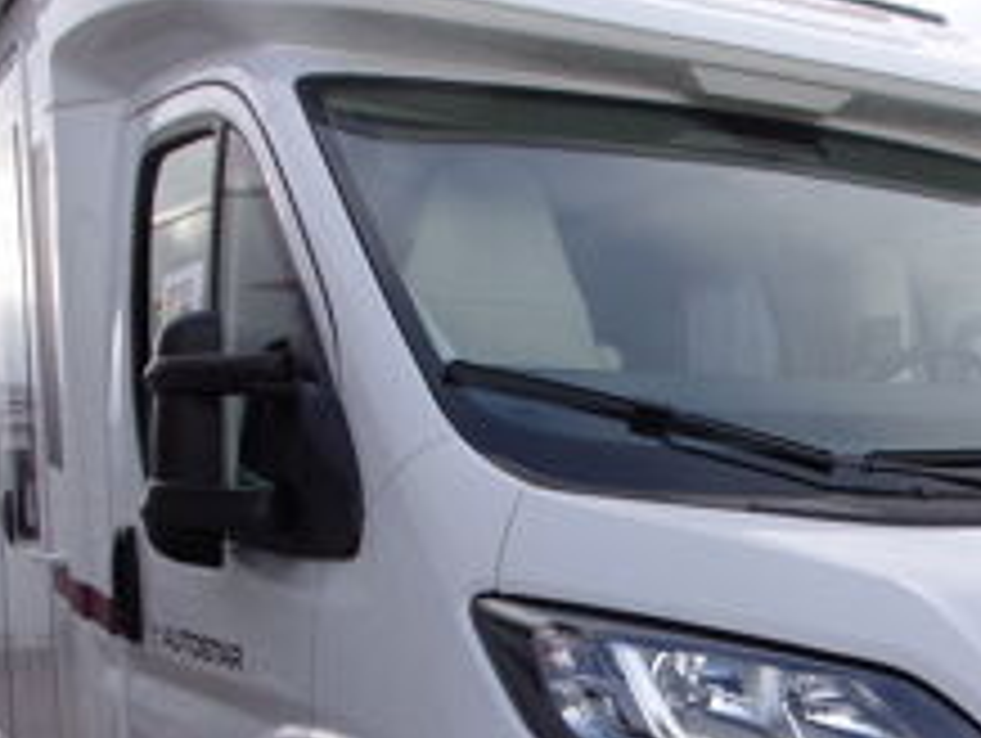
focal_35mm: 55
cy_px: 688
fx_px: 1560
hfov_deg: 34.3
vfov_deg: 25.6
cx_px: 706
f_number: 3.6
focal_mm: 4.5
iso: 80
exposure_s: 1/300
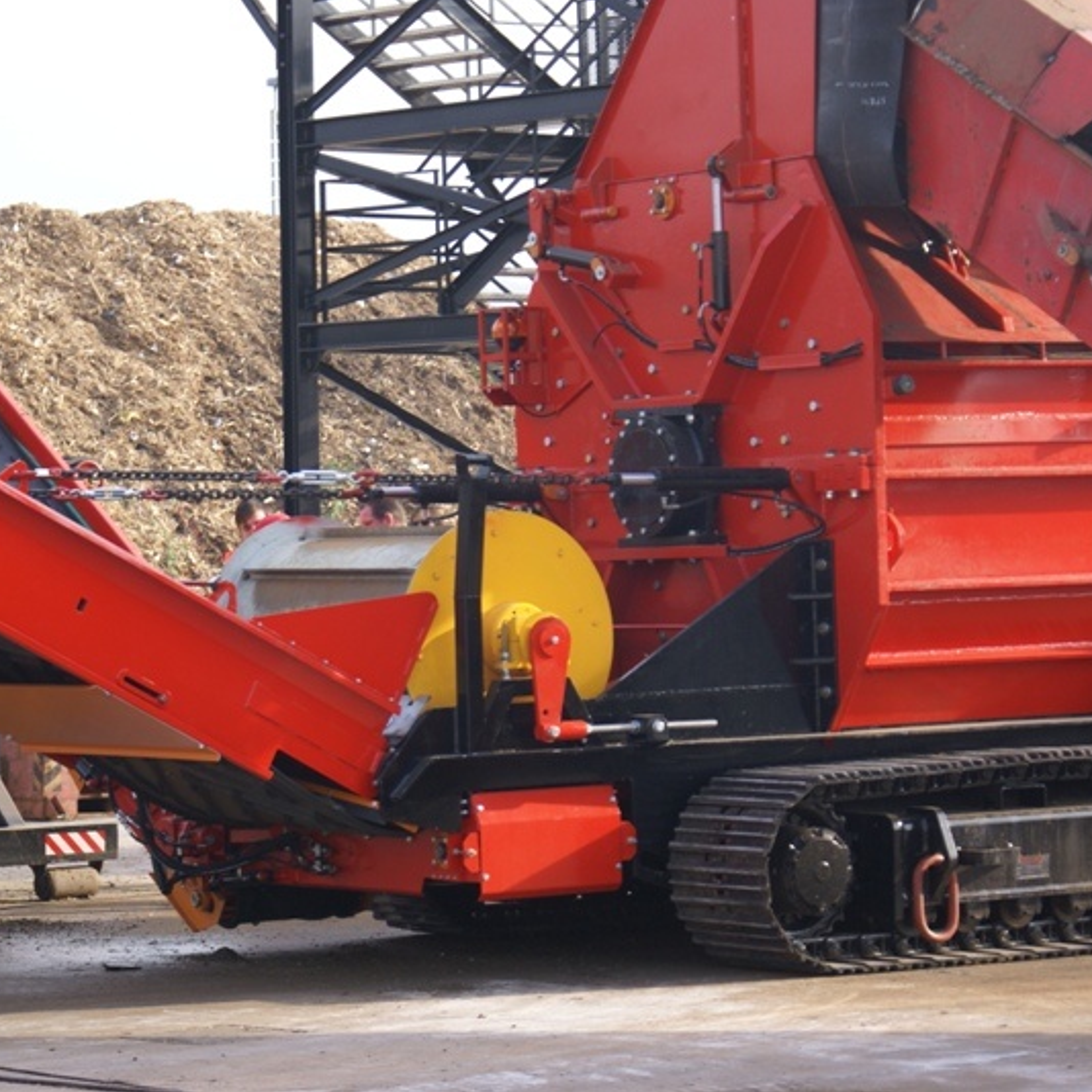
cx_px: 425
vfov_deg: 13.0
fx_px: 4783
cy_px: 546
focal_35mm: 134
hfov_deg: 13.0
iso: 125
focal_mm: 70
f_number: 5.6
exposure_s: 1/125
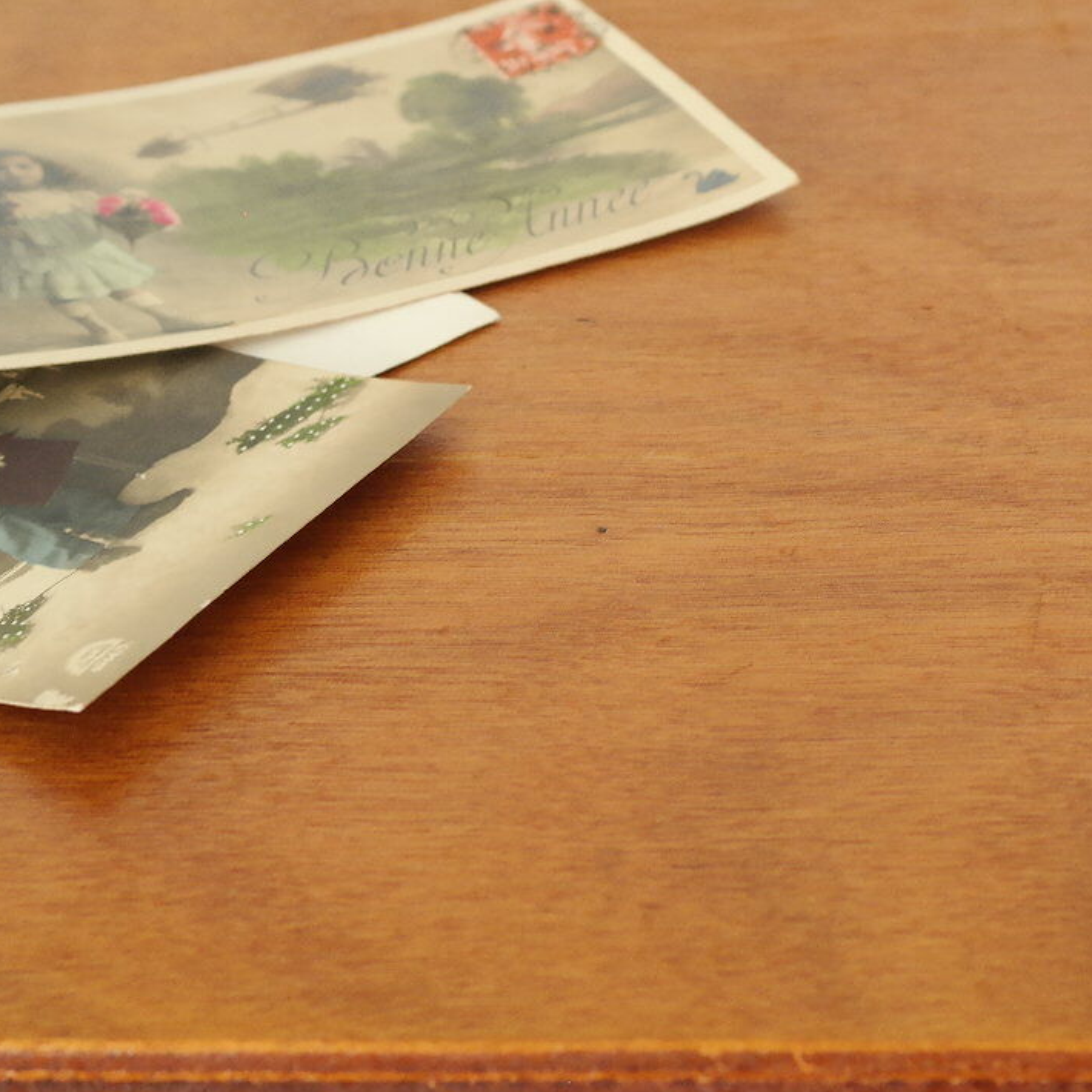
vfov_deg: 19.5
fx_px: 3176
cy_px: 591
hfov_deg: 19.4
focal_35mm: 89
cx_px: 780
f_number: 5.6
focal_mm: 28
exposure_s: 1/30
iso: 800
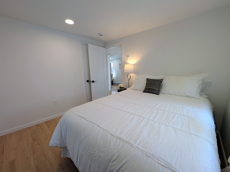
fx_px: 86
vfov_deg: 89.8
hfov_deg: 106.2
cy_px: 92
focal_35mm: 13
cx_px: 117
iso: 62
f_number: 1.7
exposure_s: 1/120
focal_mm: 2.02
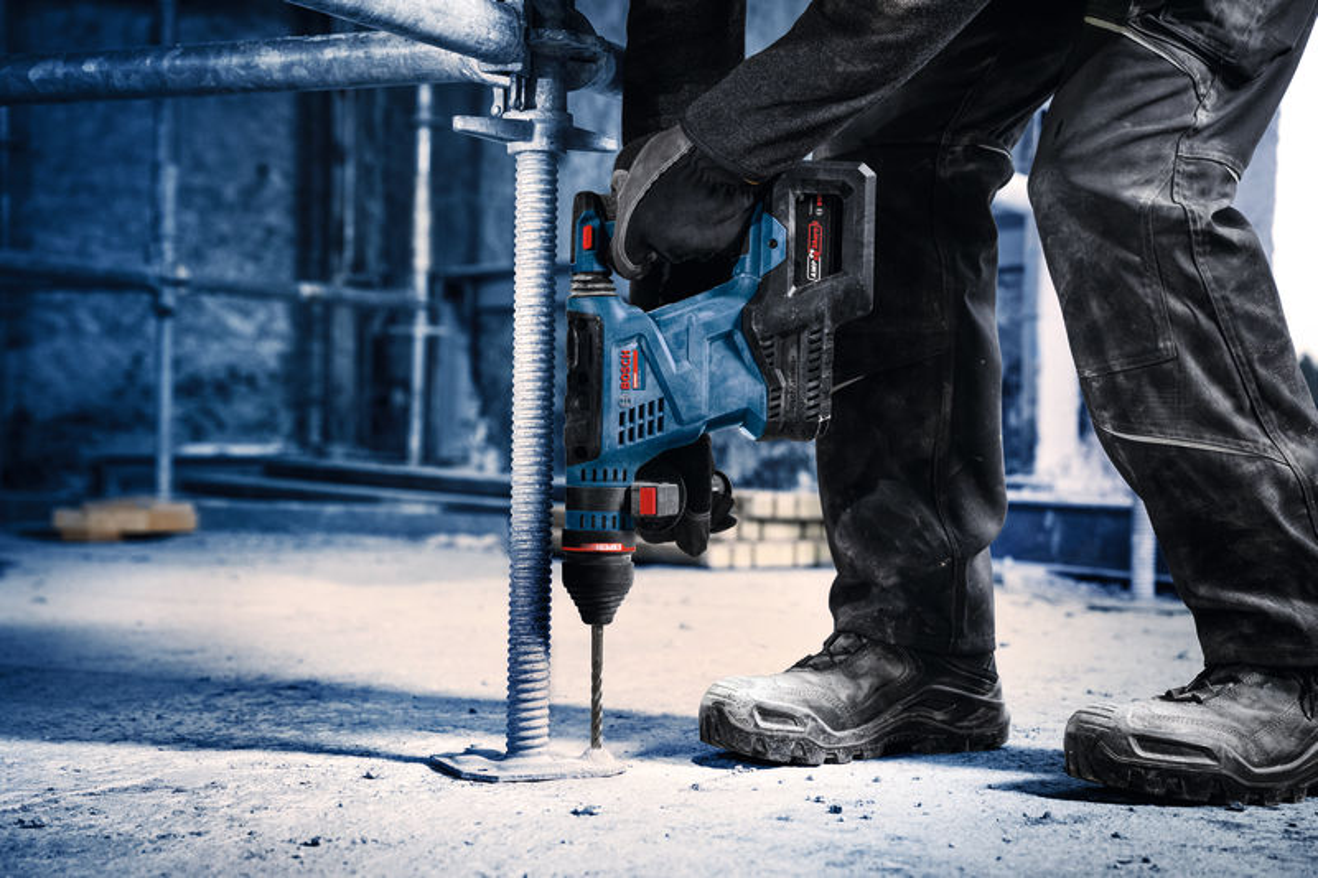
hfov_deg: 32.4
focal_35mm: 62
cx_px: 659
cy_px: 439
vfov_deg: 21.9
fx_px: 2269
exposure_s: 1/125
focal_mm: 62
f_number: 4.5
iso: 800
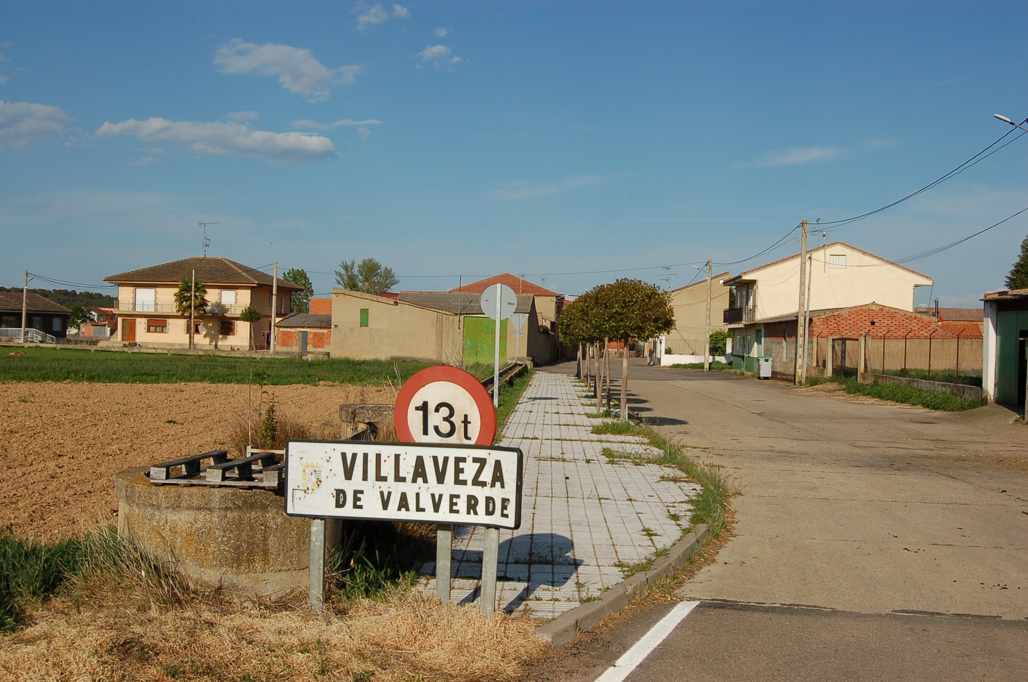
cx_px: 514
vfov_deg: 31.8
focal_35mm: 42
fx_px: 1197
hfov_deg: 46.5
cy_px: 341
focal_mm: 28
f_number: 11
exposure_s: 1/500
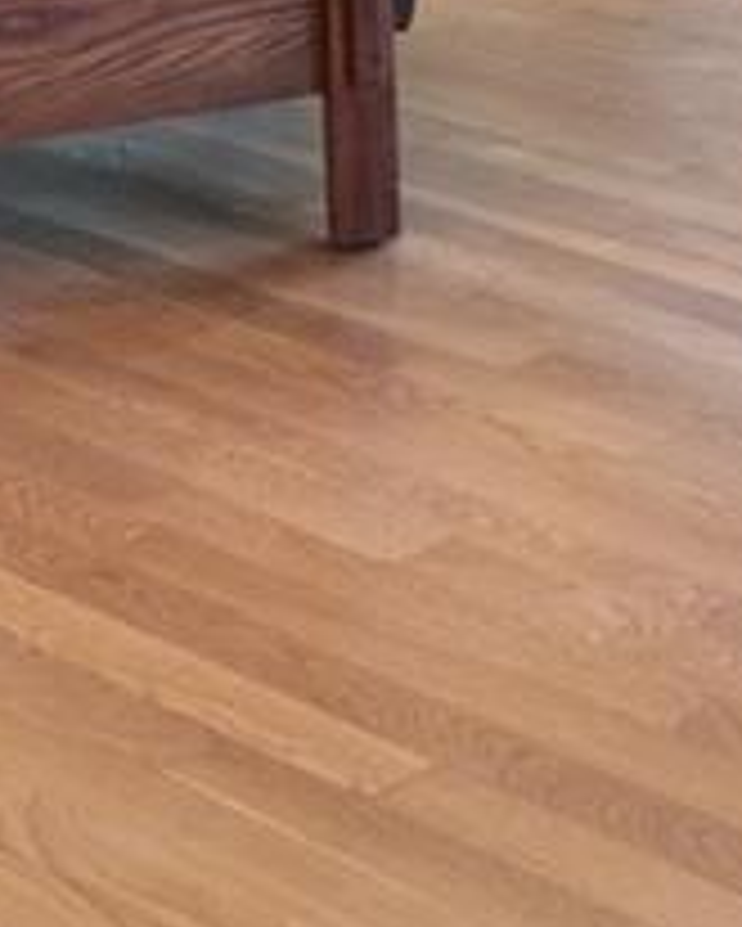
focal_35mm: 140
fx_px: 3840
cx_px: 1169
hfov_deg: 10.6
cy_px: -1017
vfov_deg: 12.0
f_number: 8
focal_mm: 15
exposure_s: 1
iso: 400
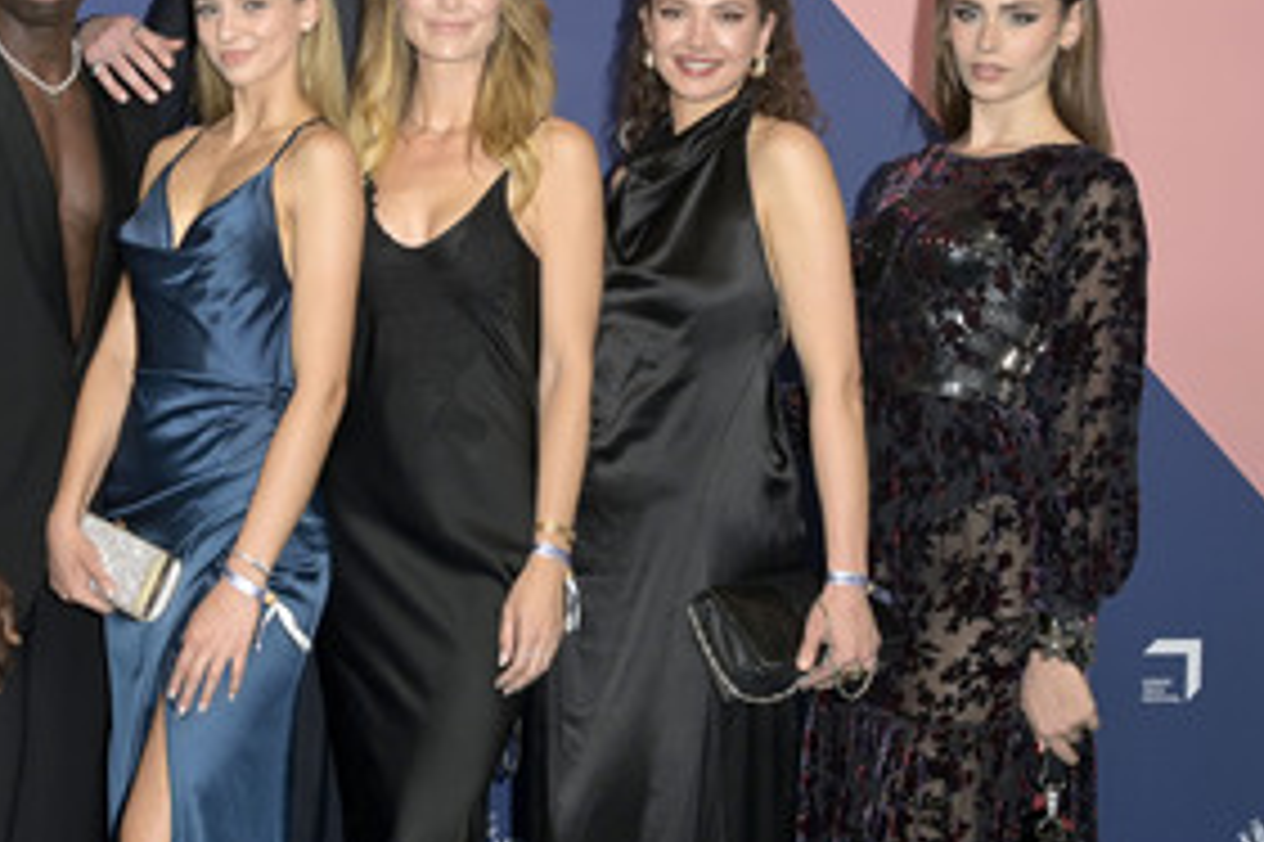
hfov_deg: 32.3
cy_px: 252
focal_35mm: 61
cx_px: 313
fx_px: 2140
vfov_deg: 22.1
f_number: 5.6
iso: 800
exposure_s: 1/250
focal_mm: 38
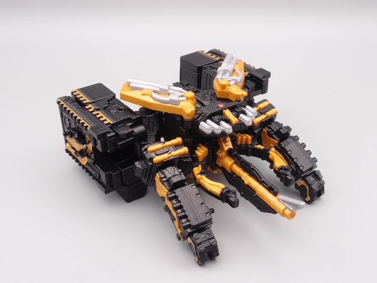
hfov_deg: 41.2
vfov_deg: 31.5
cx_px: 188
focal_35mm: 46
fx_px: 501
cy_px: 142
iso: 100
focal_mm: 9.87
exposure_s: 1/8
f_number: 8
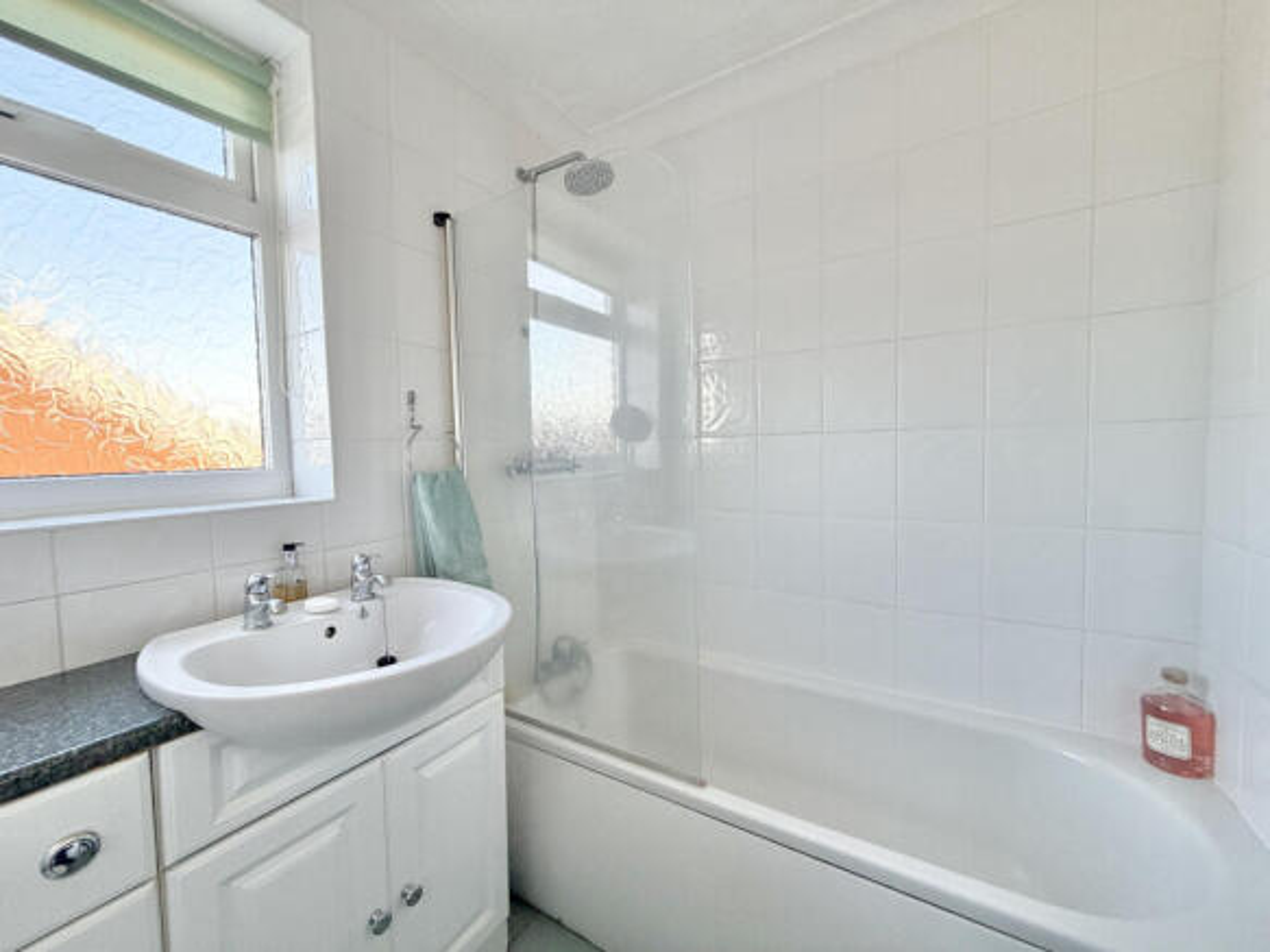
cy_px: 476
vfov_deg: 85.7
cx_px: 635
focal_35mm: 14
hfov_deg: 102.1
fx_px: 514
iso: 200
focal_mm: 2.22
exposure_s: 1/121
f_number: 2.2
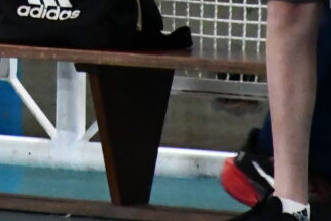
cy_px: -416
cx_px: -256
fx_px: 11295
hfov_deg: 1.7
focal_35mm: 1228
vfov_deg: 1.1
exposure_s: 1/250
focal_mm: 140
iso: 7200
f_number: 5.6
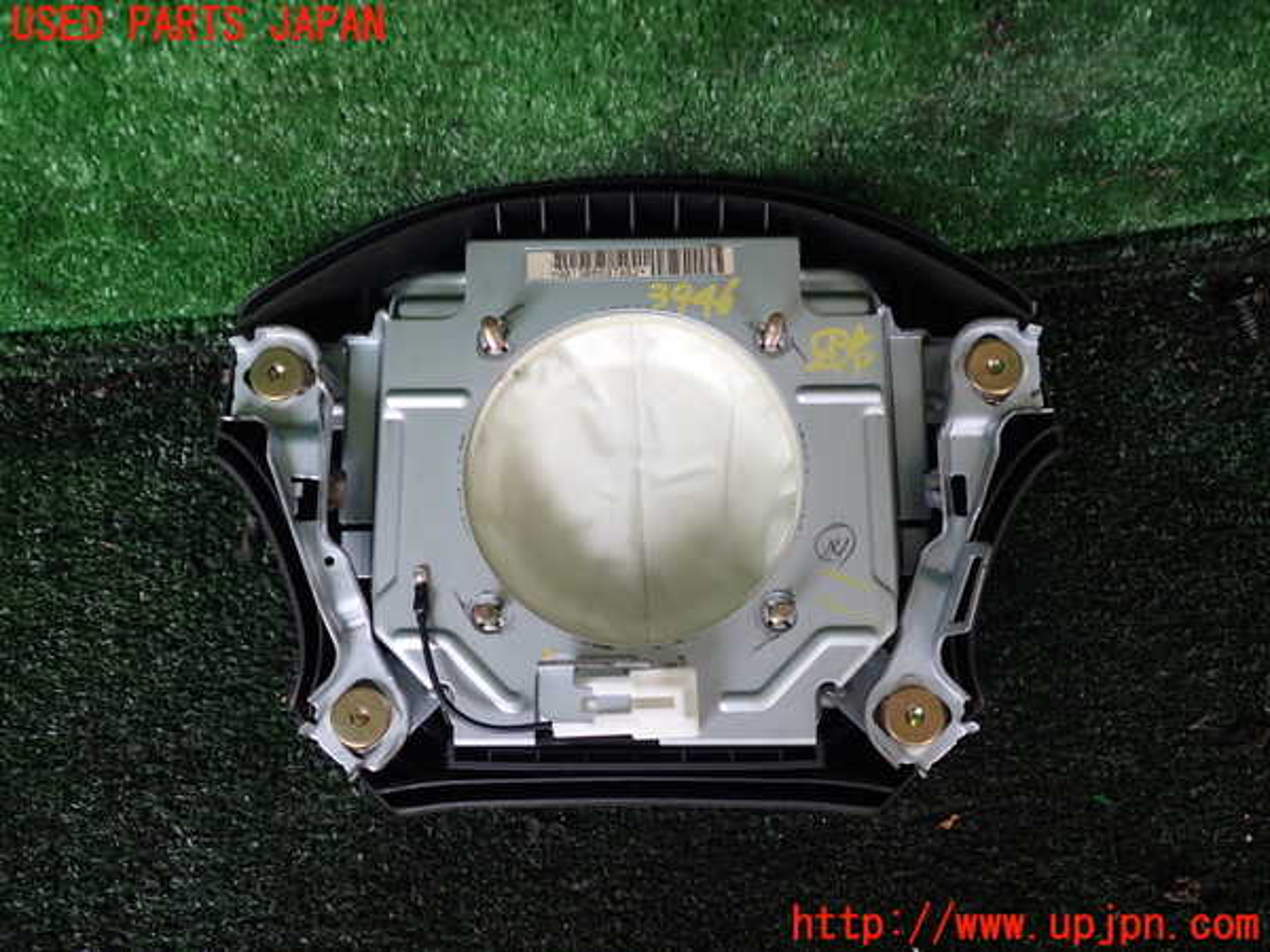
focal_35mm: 30
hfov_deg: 60.0
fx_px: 1101
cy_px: 476
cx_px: 635
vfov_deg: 46.8
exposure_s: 1/60
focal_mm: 5.4
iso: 125
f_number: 2.3
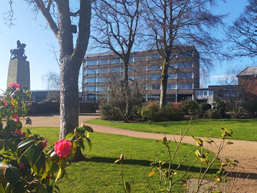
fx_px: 223
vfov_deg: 46.8
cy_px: 96
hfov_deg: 60.0
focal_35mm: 30
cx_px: 128
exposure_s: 1/370
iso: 50
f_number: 1.9
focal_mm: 6.12
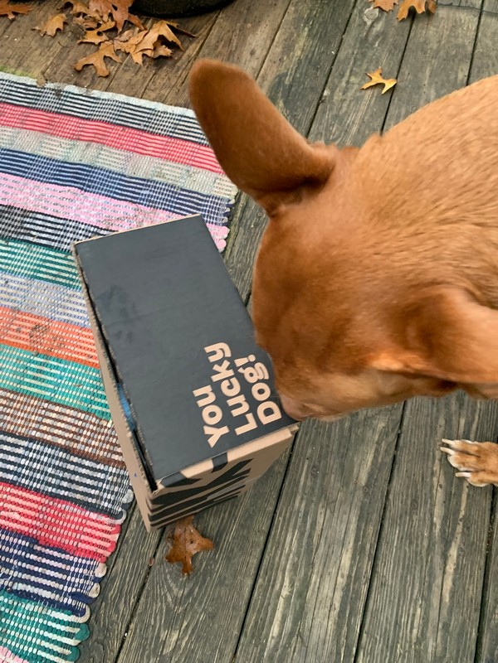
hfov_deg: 53.1
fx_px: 499
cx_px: 249
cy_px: 332
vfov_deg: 67.3
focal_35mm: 26
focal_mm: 4.25
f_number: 1.8
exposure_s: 1/60
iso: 250
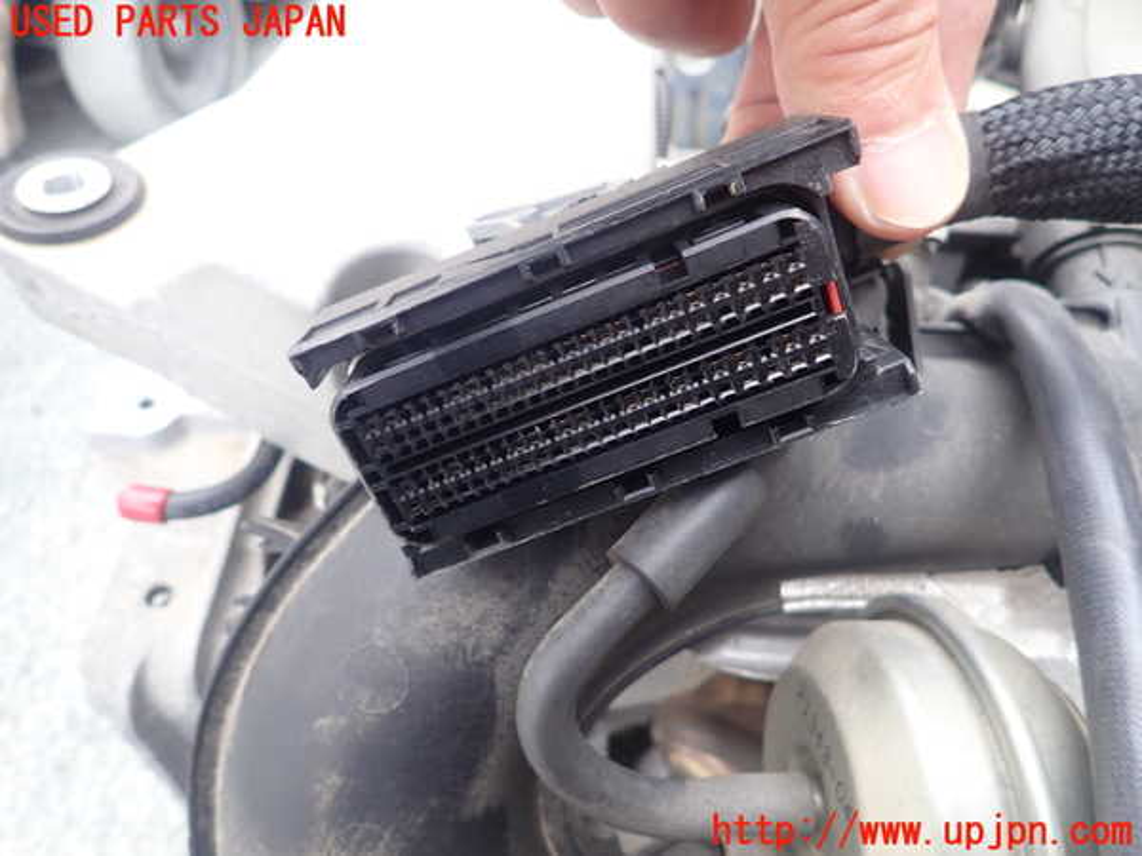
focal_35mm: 25
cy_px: 428
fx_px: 825
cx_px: 571
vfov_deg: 54.9
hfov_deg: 69.4
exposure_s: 1/60
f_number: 2
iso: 100
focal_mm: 4.5
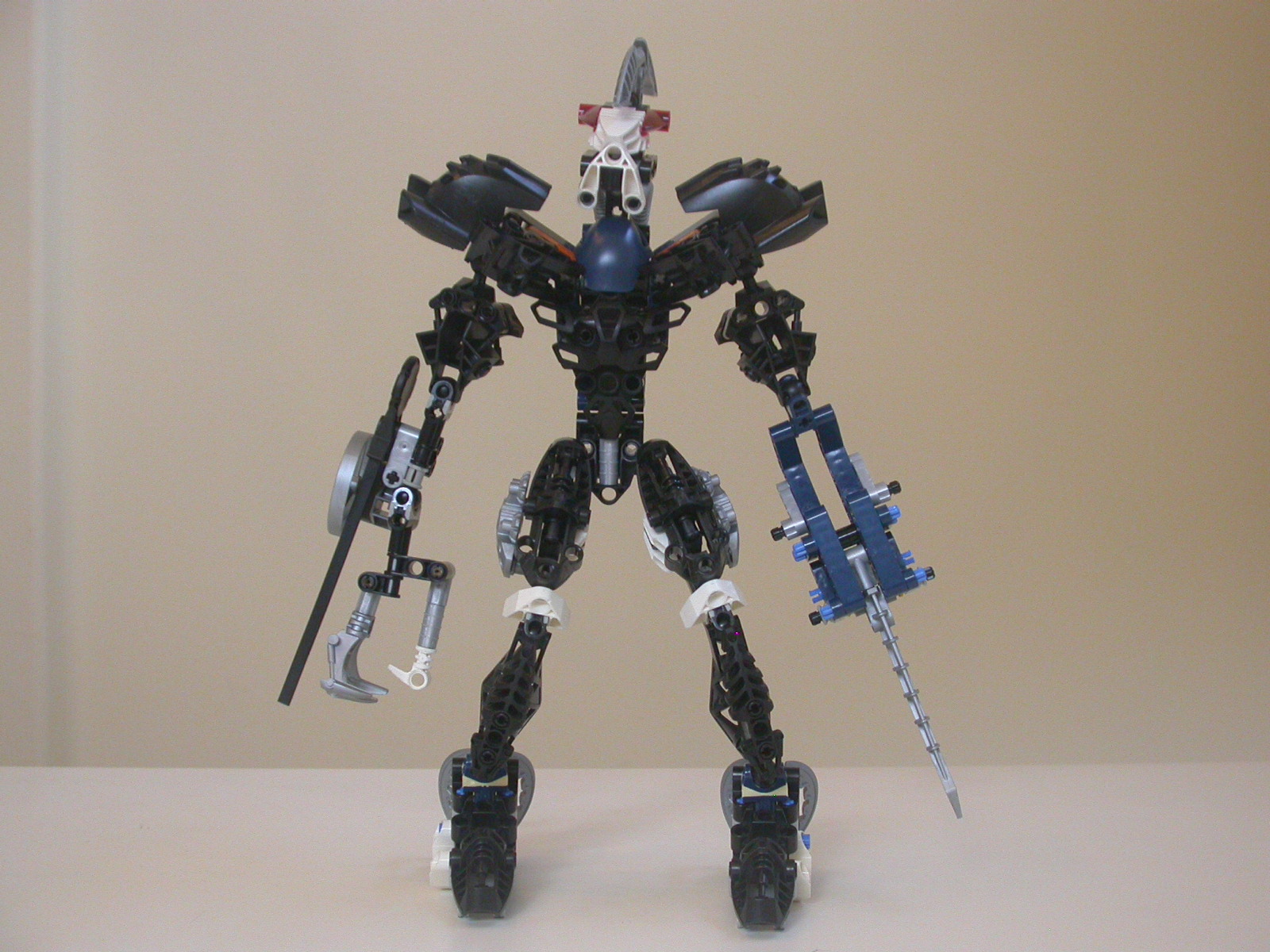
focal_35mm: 50
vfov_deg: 29.1
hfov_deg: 38.2
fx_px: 1834
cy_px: 476
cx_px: 635
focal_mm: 10.4
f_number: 2.9
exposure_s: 1/60
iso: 200
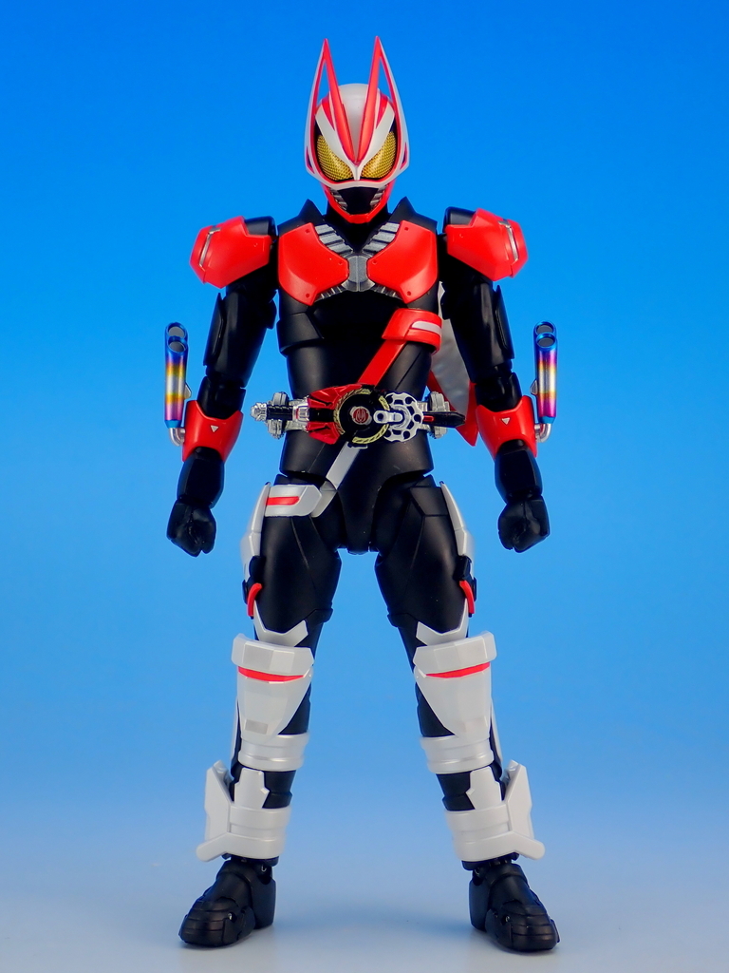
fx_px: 2162
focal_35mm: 77
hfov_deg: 19.1
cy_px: 486
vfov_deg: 25.3
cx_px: 364
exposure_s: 1/20
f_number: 4.1
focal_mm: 13.65
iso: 100
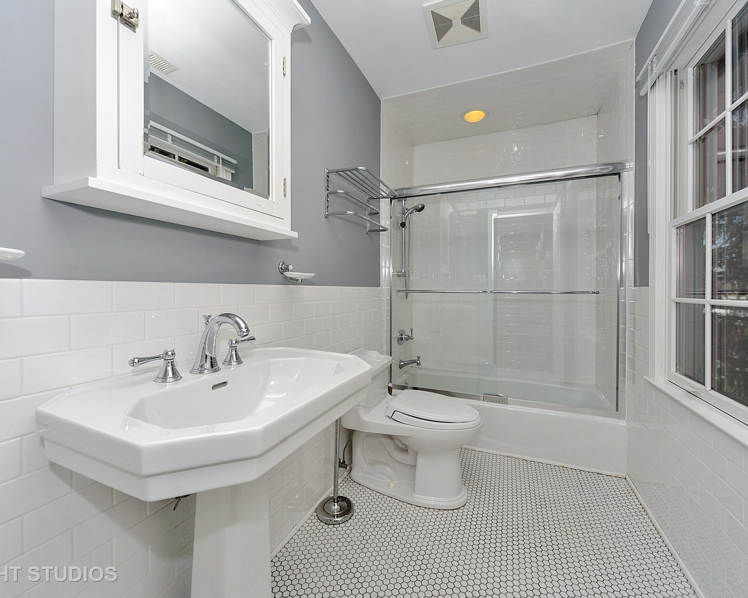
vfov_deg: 88.0
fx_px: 310
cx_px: 375
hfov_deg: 100.7
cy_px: 296
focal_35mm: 14
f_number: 8
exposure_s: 1/250
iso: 200
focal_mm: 12
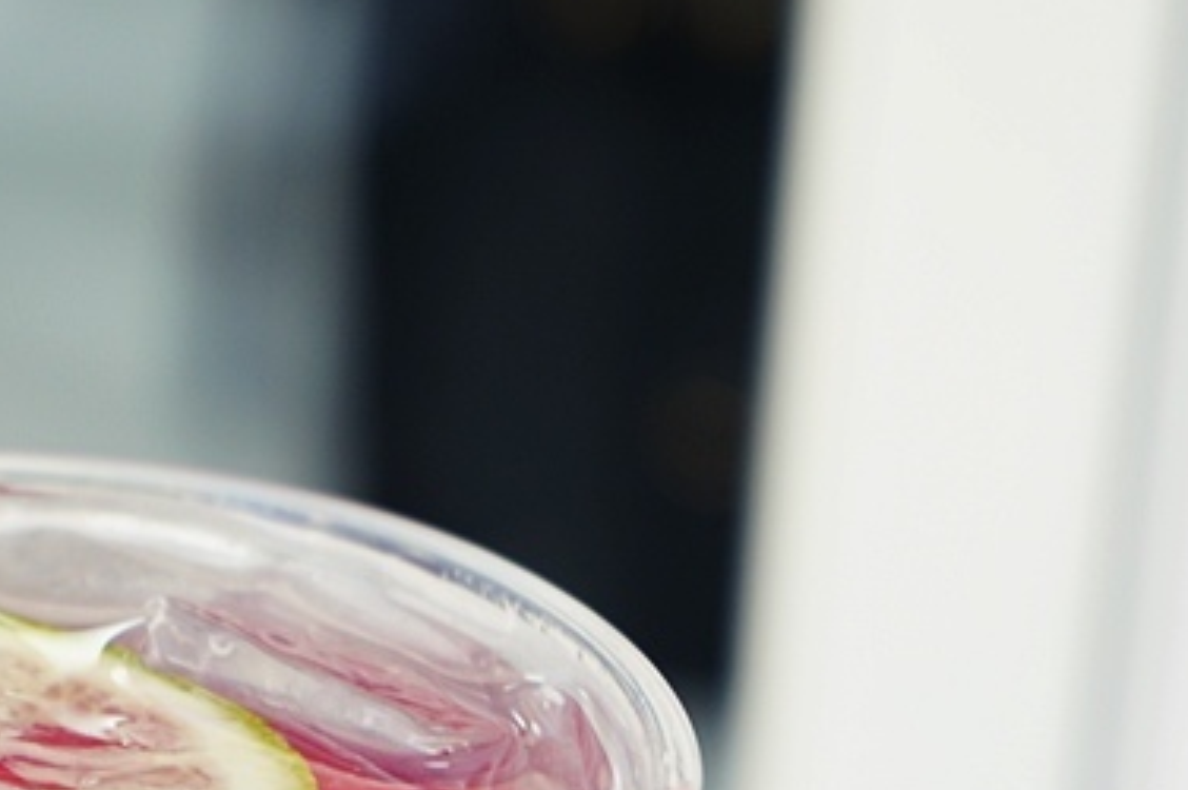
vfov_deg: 9.2
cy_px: 611
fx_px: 4913
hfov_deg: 13.6
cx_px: 35
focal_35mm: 149
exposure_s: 1/80
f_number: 5.6
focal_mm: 70
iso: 320
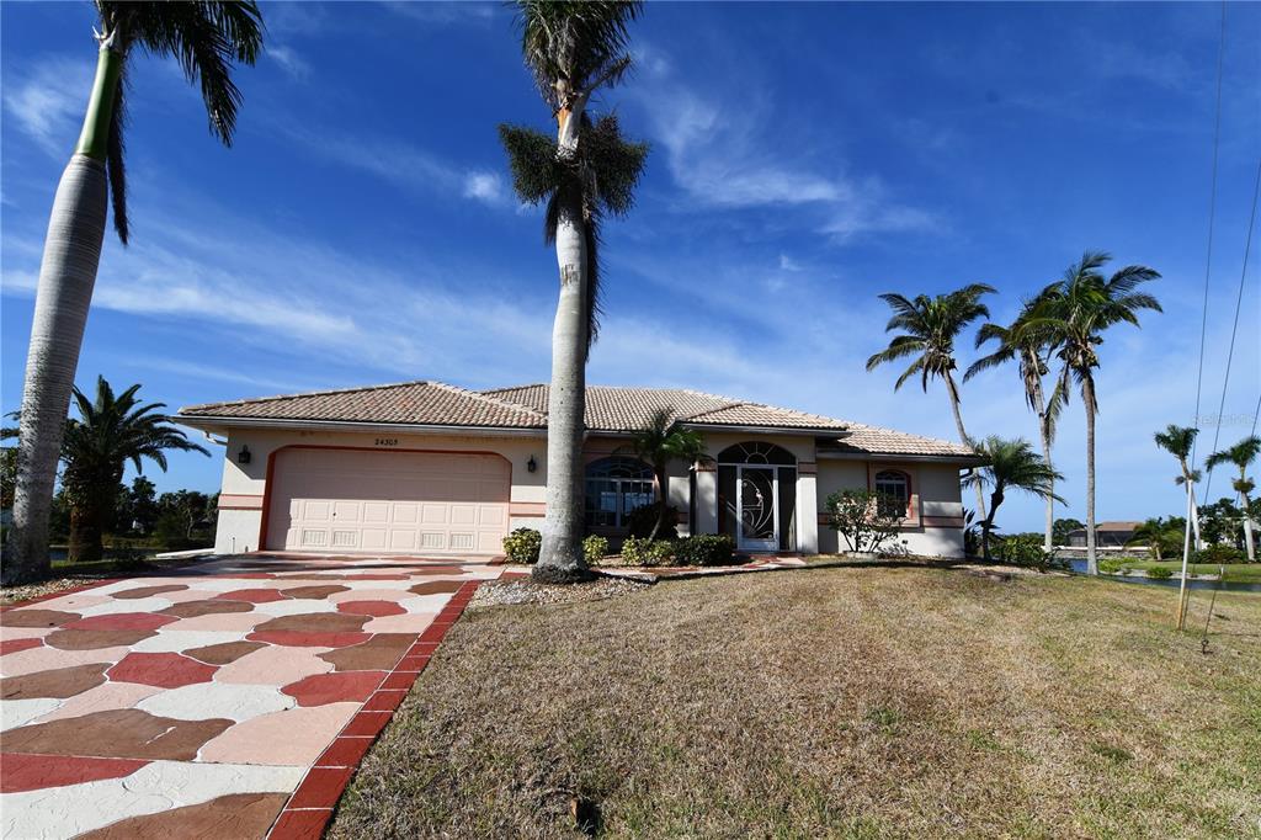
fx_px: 630
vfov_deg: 67.3
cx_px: 630
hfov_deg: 90.0
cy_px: 420
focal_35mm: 18
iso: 100
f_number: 10
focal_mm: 12
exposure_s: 1/400
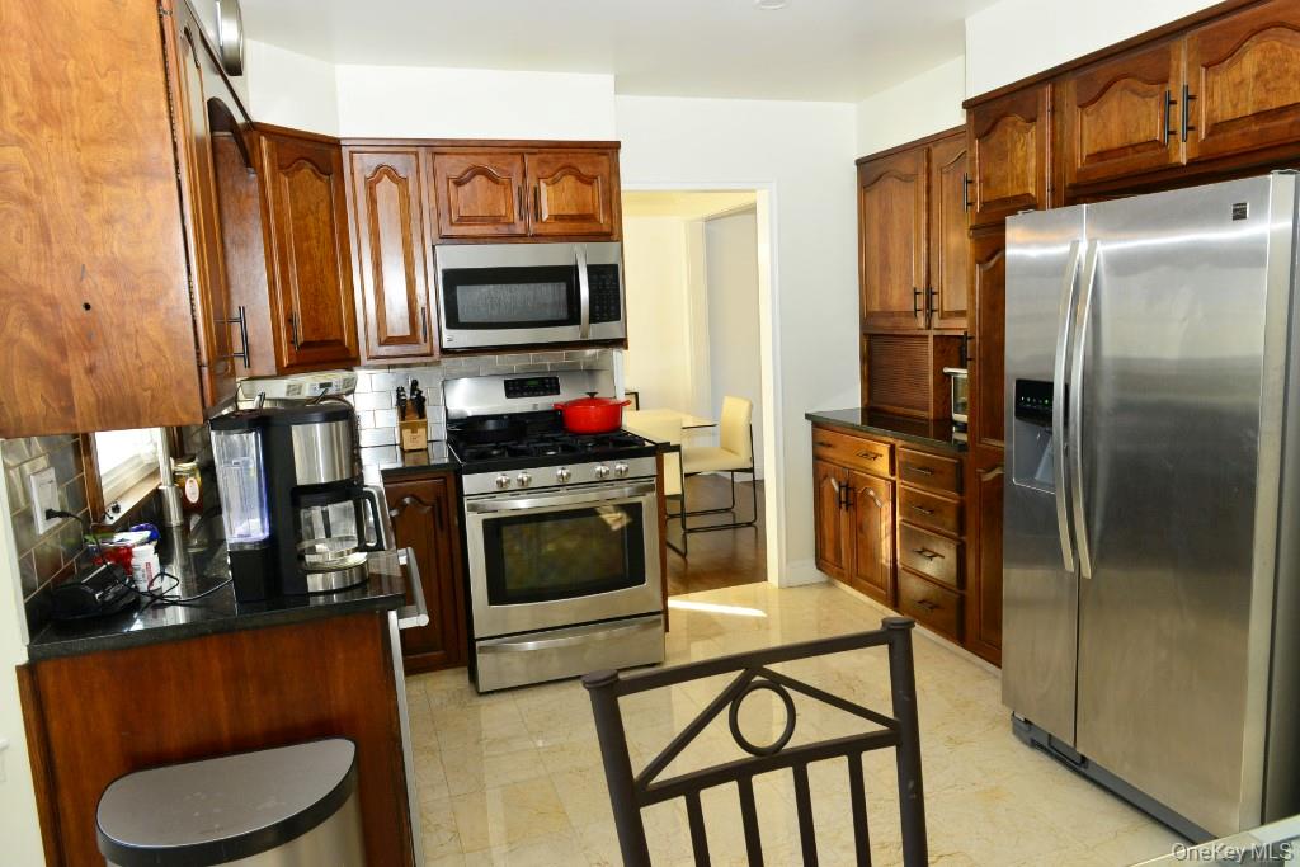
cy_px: 434
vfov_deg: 53.1
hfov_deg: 73.7
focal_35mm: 24
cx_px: 650
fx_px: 867
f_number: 8
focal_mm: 24
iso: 1250
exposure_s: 1/60
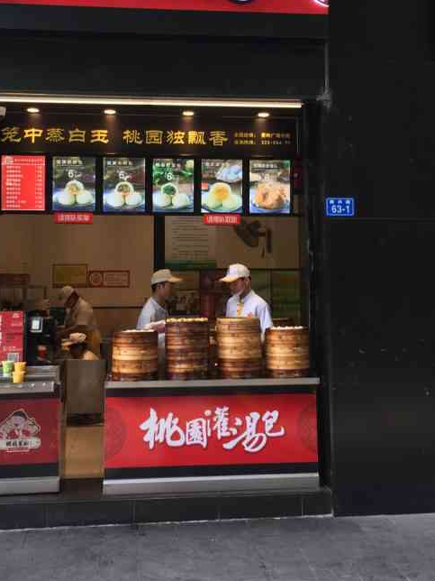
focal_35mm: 42
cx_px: 206
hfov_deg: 34.3
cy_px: 212
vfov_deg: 44.4
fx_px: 704
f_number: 2.2
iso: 40
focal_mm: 4.15
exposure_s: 1/100
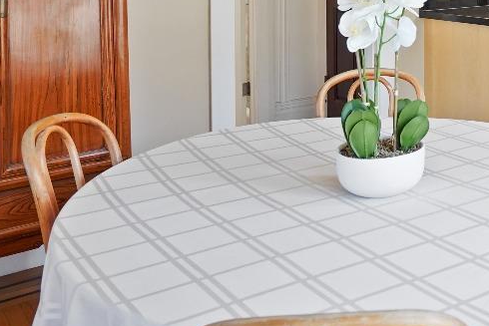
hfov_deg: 34.5
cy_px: -55
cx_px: 546
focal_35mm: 49
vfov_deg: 25.1
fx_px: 666
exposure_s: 1/80
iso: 1250
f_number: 5.6
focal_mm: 16
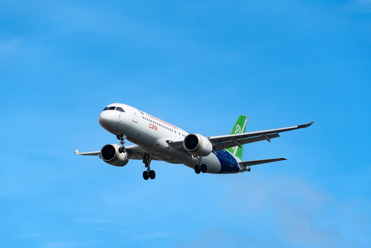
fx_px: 3535
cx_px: 191
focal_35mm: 343
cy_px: 147
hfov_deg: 6.0
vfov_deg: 4.0
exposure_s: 1/1250
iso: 250
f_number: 8
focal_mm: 240
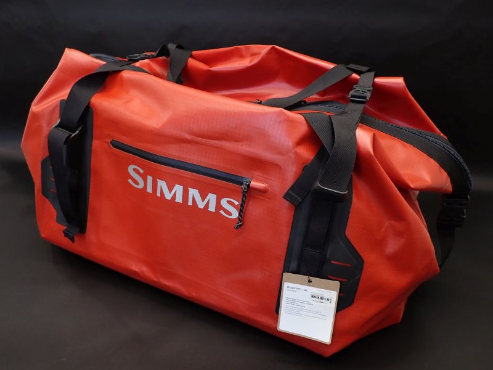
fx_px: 356
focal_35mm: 25
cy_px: 185
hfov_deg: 69.4
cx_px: 246
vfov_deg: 54.9
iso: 200
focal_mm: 4.5
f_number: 2
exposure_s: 1/60
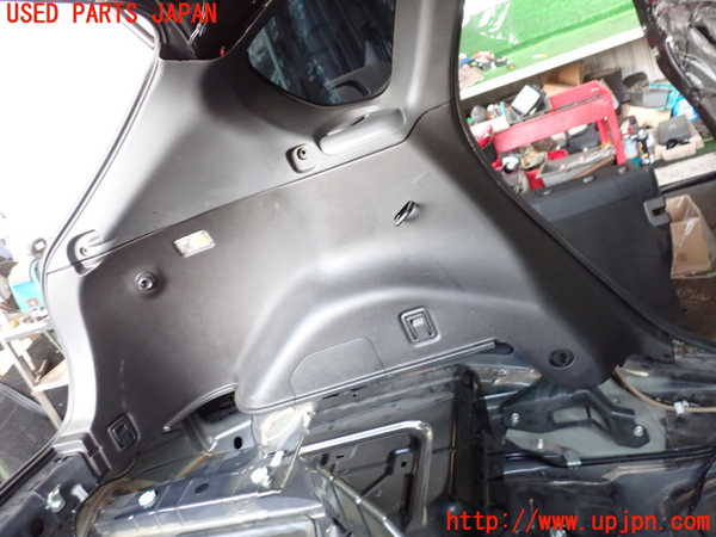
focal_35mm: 30
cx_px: 358
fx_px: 621
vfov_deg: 46.8
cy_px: 268
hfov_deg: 60.0
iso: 800
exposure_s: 1/20
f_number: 2.3
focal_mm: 5.4
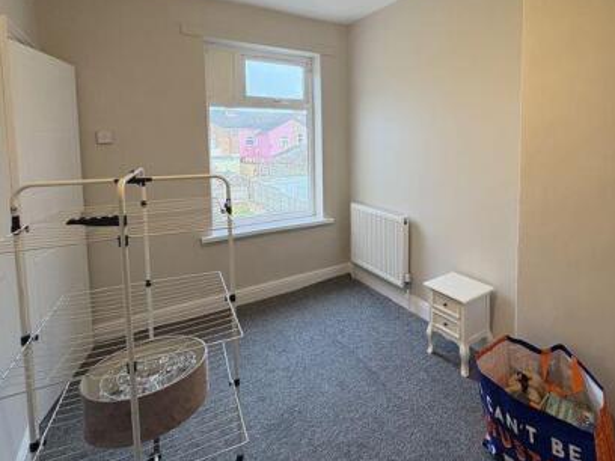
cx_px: 366
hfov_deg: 80.9
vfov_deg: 64.8
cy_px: 166
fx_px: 355
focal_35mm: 20
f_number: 2.2
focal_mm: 2.22
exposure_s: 1/100
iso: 320
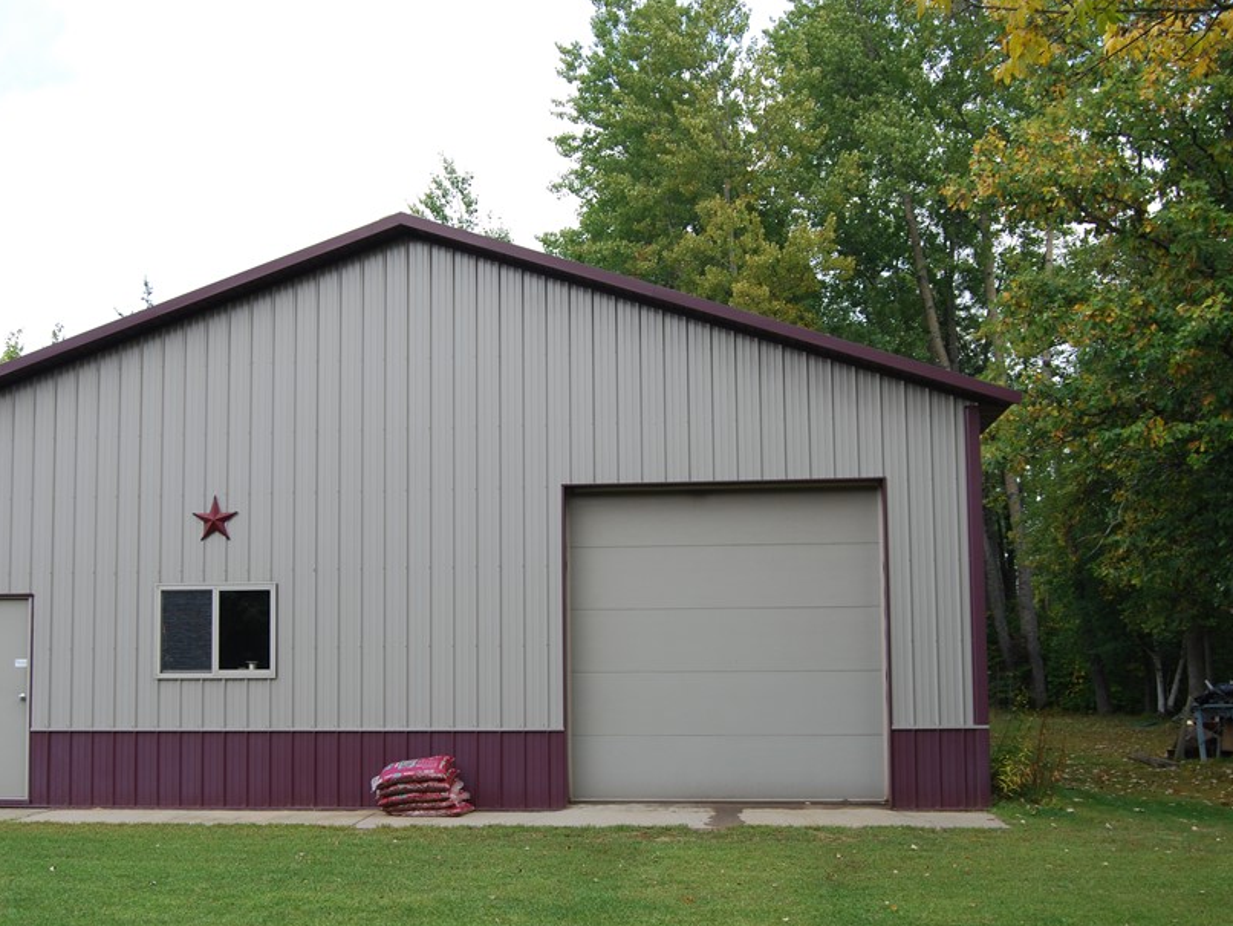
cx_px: 529
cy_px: 523
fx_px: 1568
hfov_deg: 42.8
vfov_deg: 32.8
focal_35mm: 44
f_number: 6.3
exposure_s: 1/160
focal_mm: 24
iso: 100
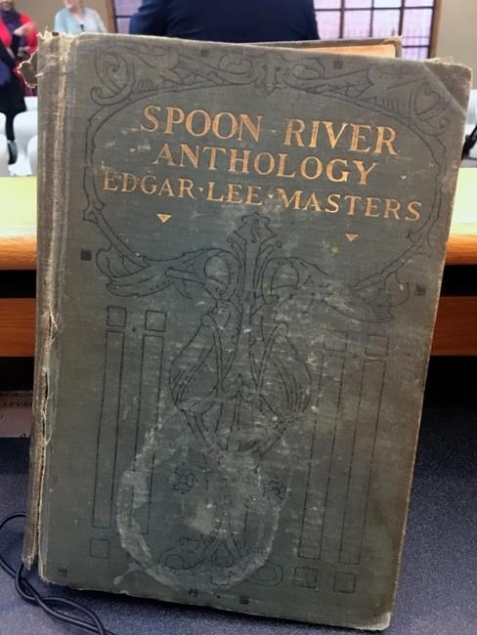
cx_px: 238
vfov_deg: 61.6
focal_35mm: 29
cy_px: 318
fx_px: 532
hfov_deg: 48.3
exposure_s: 1/15
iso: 320
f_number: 2.2
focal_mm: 4.15
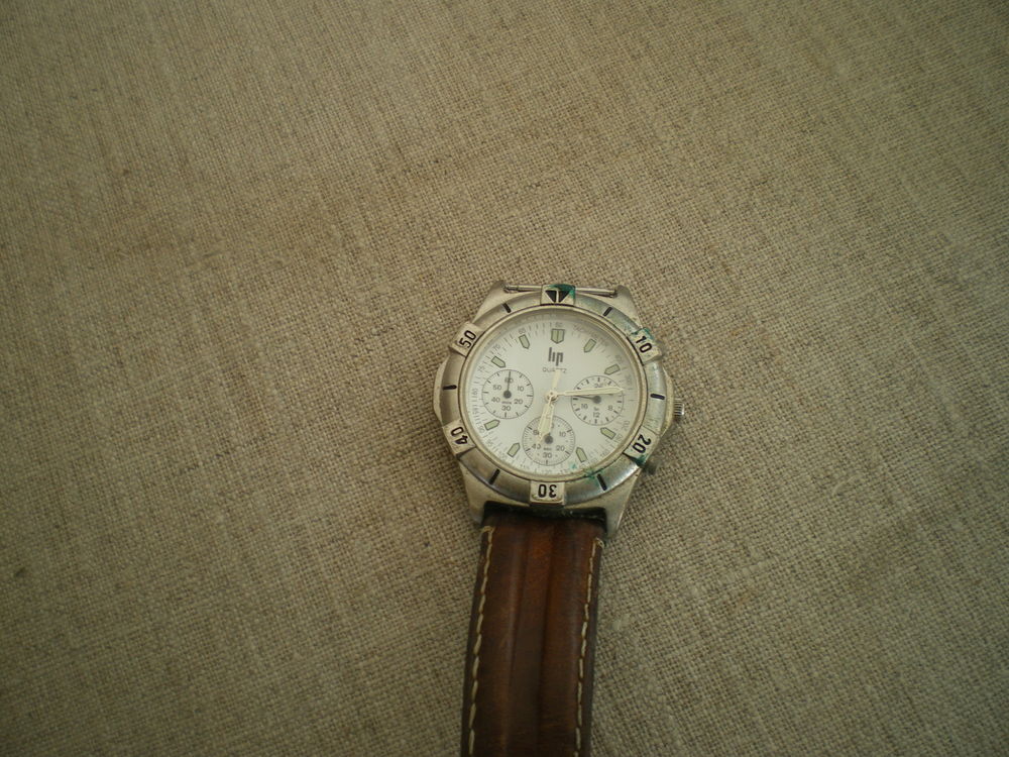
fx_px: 1049
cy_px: 378
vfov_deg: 39.7
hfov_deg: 51.4
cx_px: 504
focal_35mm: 36
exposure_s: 1/50
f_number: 3.1
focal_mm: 6.3
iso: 80
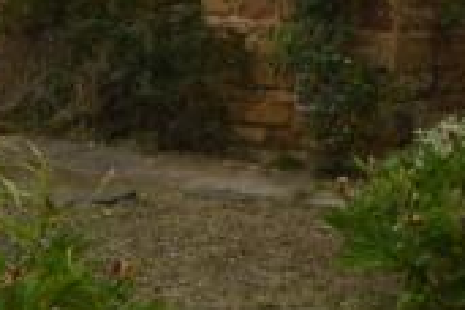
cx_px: 354
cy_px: -165
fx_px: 1337
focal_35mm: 104
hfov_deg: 19.6
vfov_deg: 12.5
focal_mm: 11.5
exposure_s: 1/160
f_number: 6.3
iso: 100
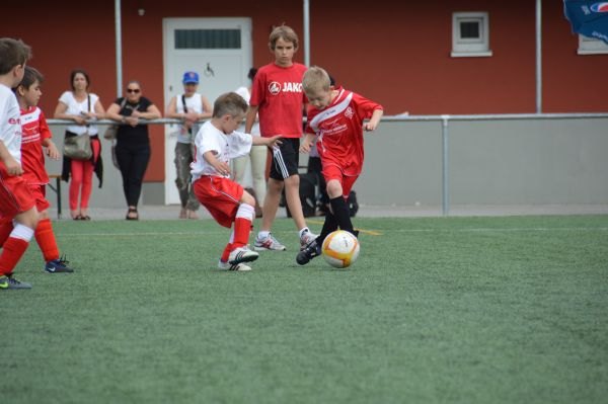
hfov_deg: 6.9
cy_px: 202
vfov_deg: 4.6
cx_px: 304
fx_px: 5062
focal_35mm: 300
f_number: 5.6
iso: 400
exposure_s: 1/1000
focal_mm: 200
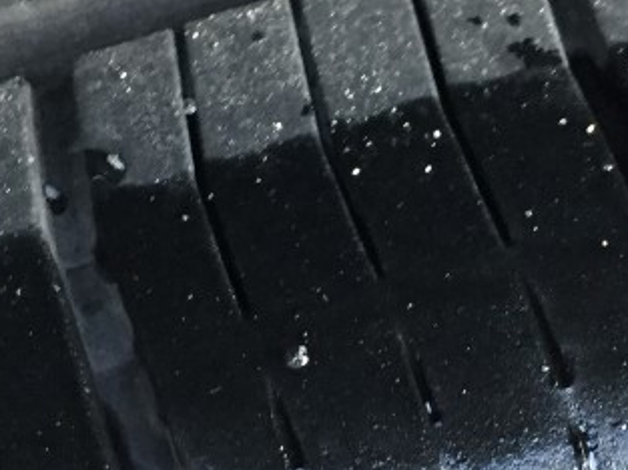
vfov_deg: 15.4
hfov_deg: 20.7
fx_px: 1722
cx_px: 331
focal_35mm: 95
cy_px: 366
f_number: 2.2
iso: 160
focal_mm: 4.15
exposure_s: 1/30
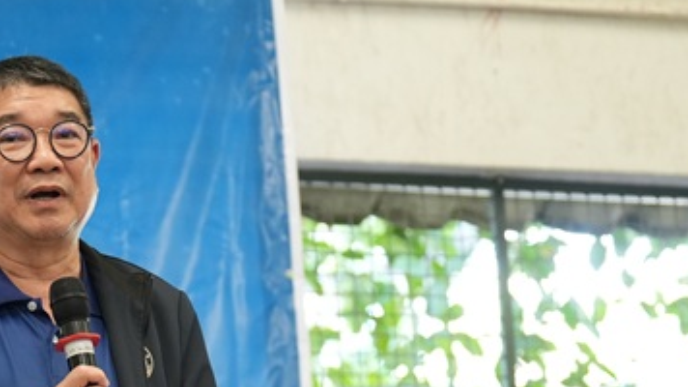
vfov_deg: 5.9
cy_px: 418
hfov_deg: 10.3
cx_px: -87
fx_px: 3757
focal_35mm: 206
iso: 1600
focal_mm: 70
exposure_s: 1/160
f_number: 2.8
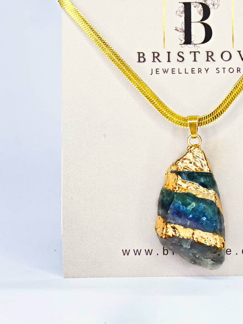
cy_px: 64
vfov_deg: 20.0
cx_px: 189
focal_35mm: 97
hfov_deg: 15.2
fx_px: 908
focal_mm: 6
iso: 125
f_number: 2
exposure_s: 1/122
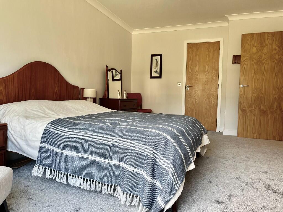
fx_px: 213
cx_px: 142
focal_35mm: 26
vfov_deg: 53.1
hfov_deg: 67.3
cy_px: 106
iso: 80
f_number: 1.6
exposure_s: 1/121
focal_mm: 5.1
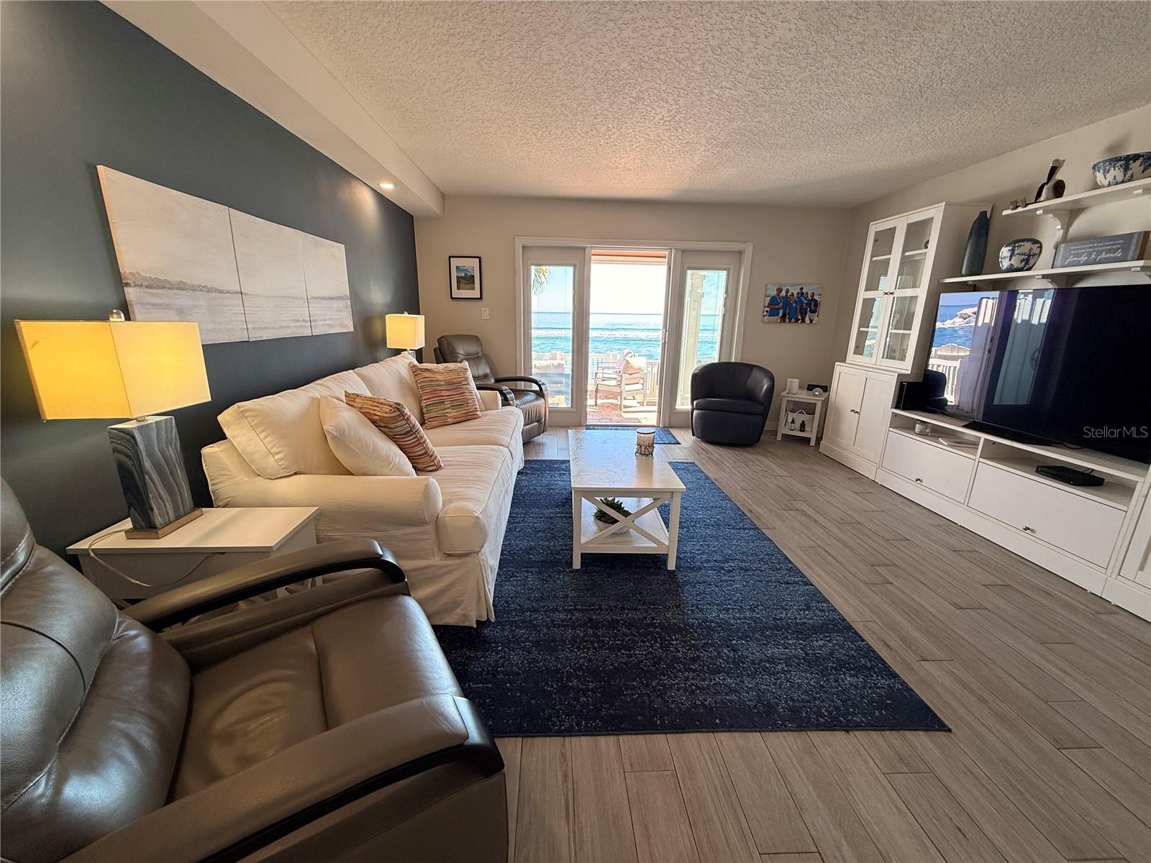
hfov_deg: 102.1
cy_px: 432
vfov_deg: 85.7
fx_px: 466
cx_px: 576
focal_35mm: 14
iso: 80
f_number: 2.2
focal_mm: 2.22
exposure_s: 1/120
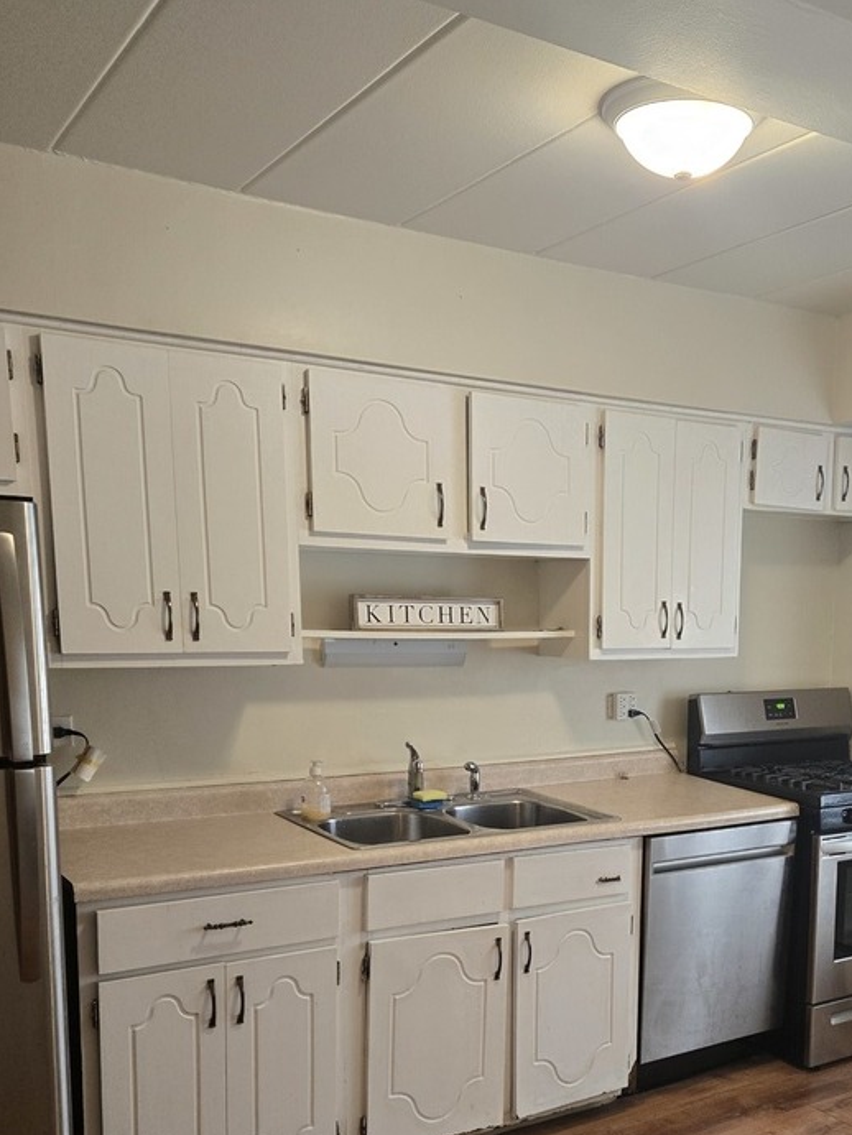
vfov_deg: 50.2
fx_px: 1181
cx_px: 607
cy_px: 780
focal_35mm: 36
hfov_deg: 38.9
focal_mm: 5.4
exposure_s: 1/120
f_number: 1.8
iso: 200
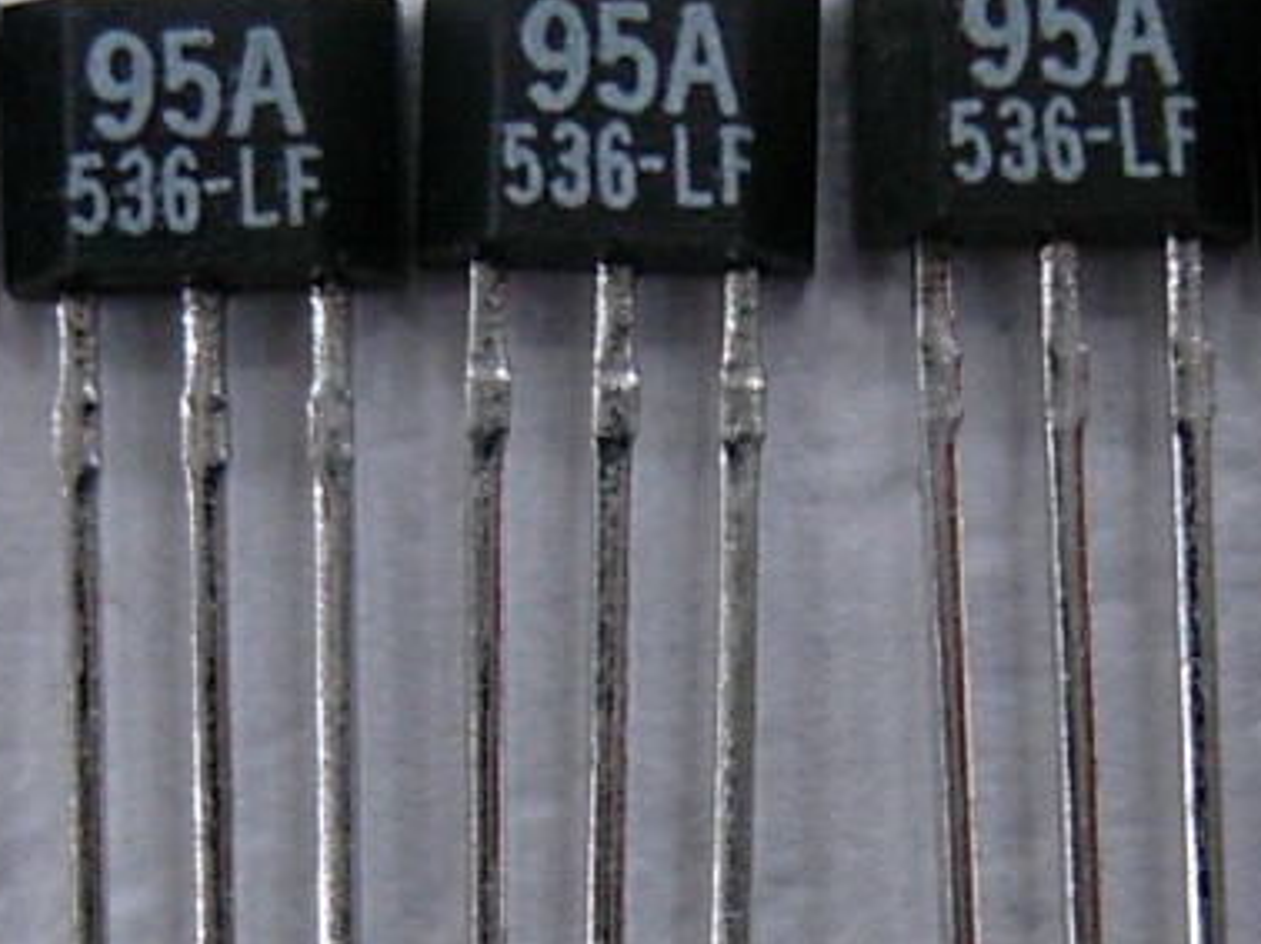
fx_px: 3750
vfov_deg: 14.1
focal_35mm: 103
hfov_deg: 19.1
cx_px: 644
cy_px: 924
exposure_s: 1/32
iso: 173
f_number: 2.8
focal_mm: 7.8
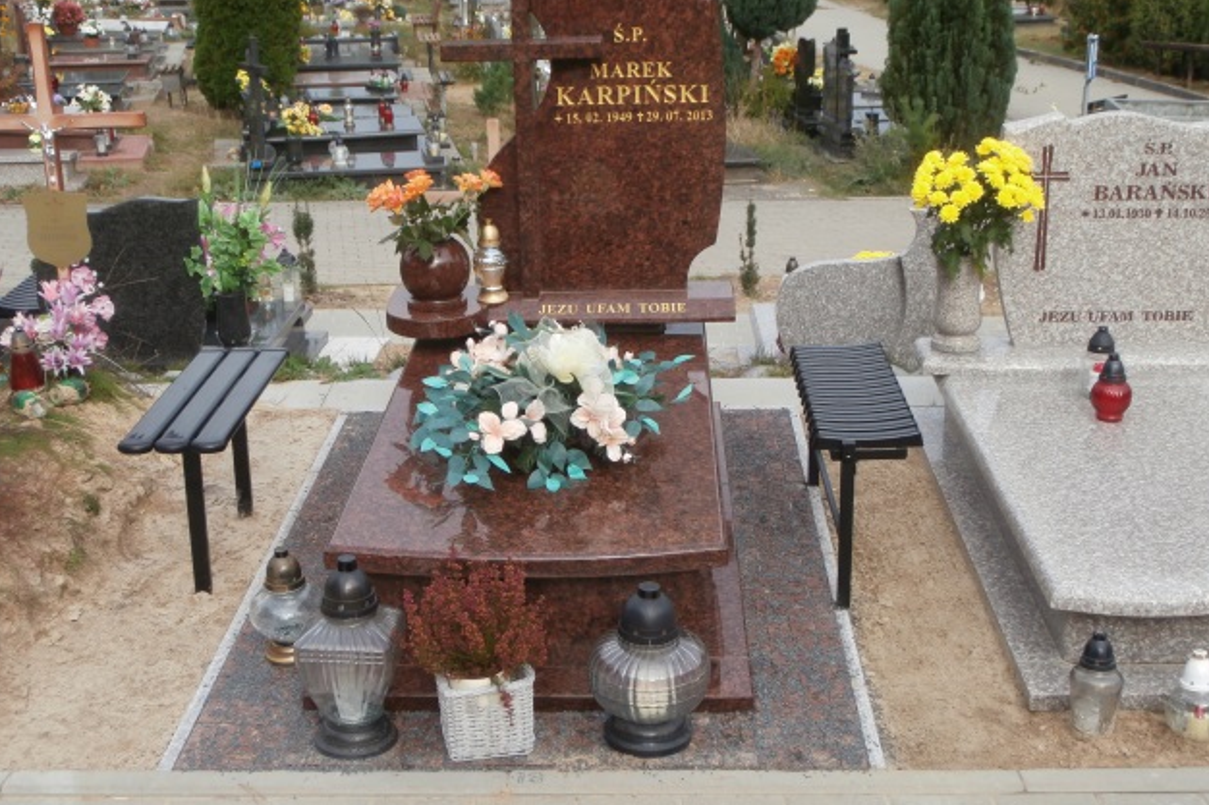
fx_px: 1679
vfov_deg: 27.0
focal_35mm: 50
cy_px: 357
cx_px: 597
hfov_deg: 39.6
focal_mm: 8.29
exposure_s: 1/320
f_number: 4.2
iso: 100
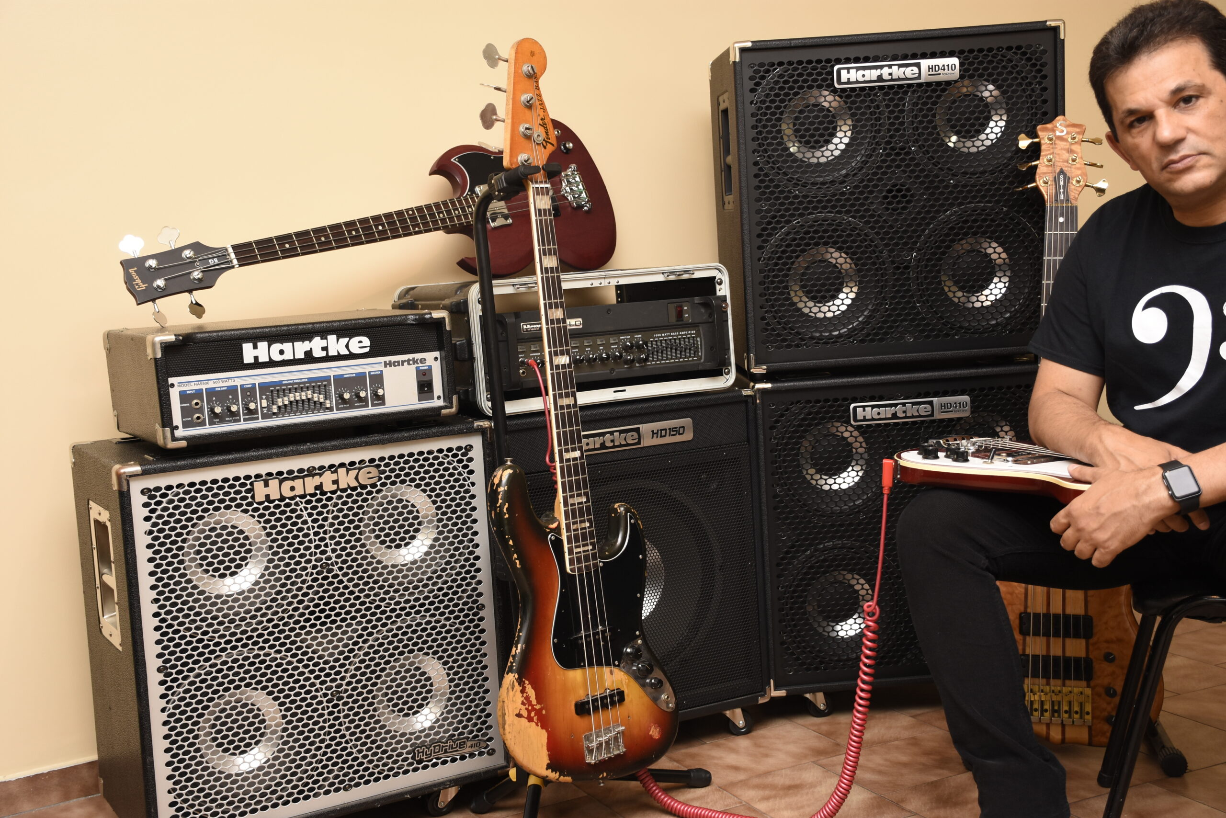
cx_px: 613
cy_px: 409
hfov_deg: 43.6
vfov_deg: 29.9
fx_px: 1533
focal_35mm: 45
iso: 400
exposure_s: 1/125
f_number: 5
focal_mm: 30
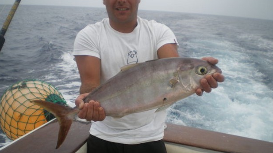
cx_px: 137
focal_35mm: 40
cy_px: 77
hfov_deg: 50.5
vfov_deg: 29.7
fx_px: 290
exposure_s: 1/200
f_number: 3.1
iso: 50
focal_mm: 6.3
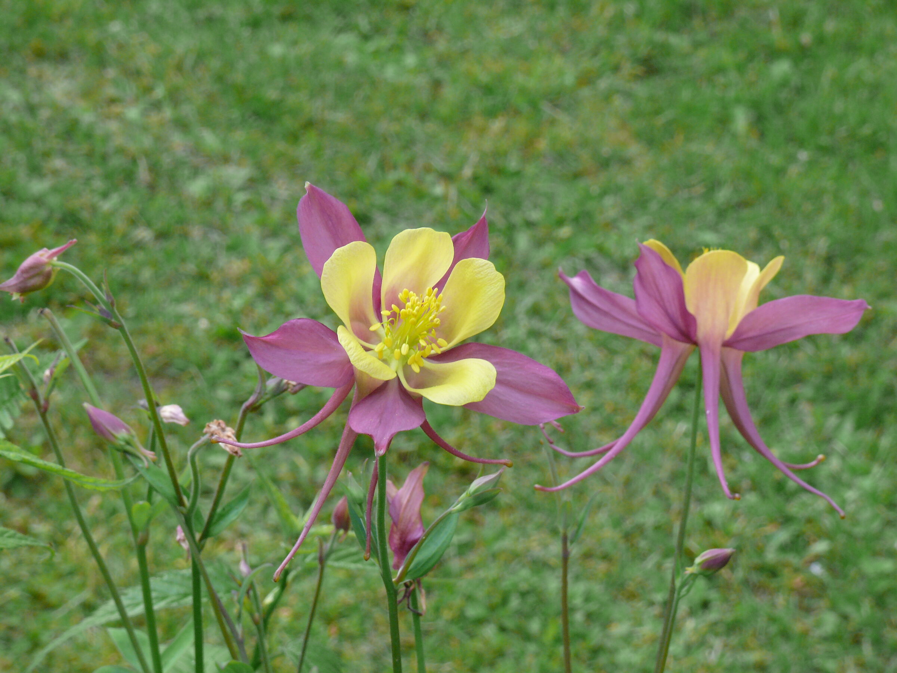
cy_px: 336
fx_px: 3032
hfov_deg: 16.8
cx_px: 448
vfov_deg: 12.7
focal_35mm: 117
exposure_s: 1/10
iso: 100
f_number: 9
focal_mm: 24.7
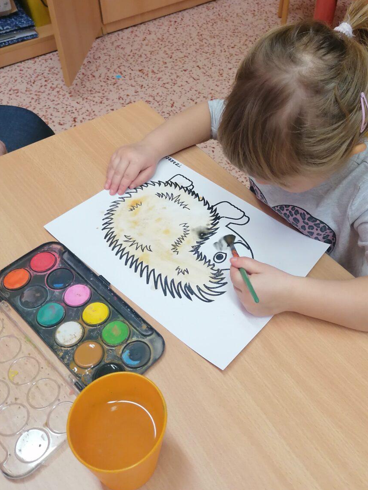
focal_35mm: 38
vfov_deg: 48.5
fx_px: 539
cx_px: 220
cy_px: 185
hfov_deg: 37.6
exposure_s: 1/50
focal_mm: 4.75
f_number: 1.8
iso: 200
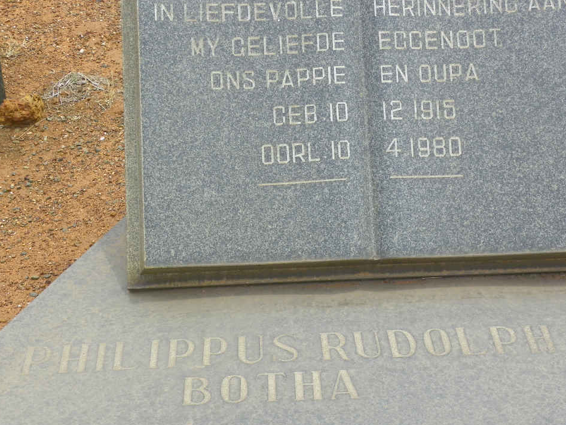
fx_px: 1243
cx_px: 331
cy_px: 204
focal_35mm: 76
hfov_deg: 25.6
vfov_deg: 19.4
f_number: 4.5
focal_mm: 10.7
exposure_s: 1/200
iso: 64
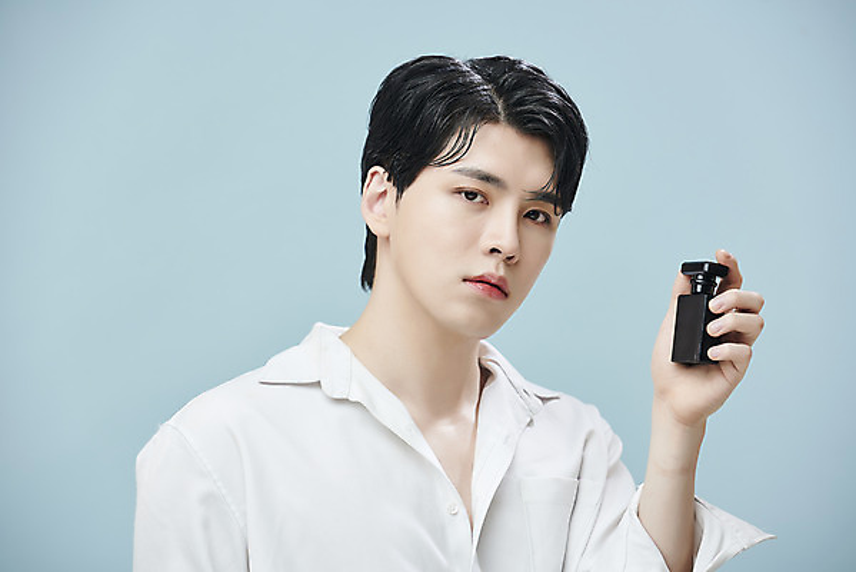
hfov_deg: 13.2
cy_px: 286
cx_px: 428
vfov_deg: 8.9
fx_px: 3687
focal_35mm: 155
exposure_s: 1/125
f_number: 5.6
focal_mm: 155
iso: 50
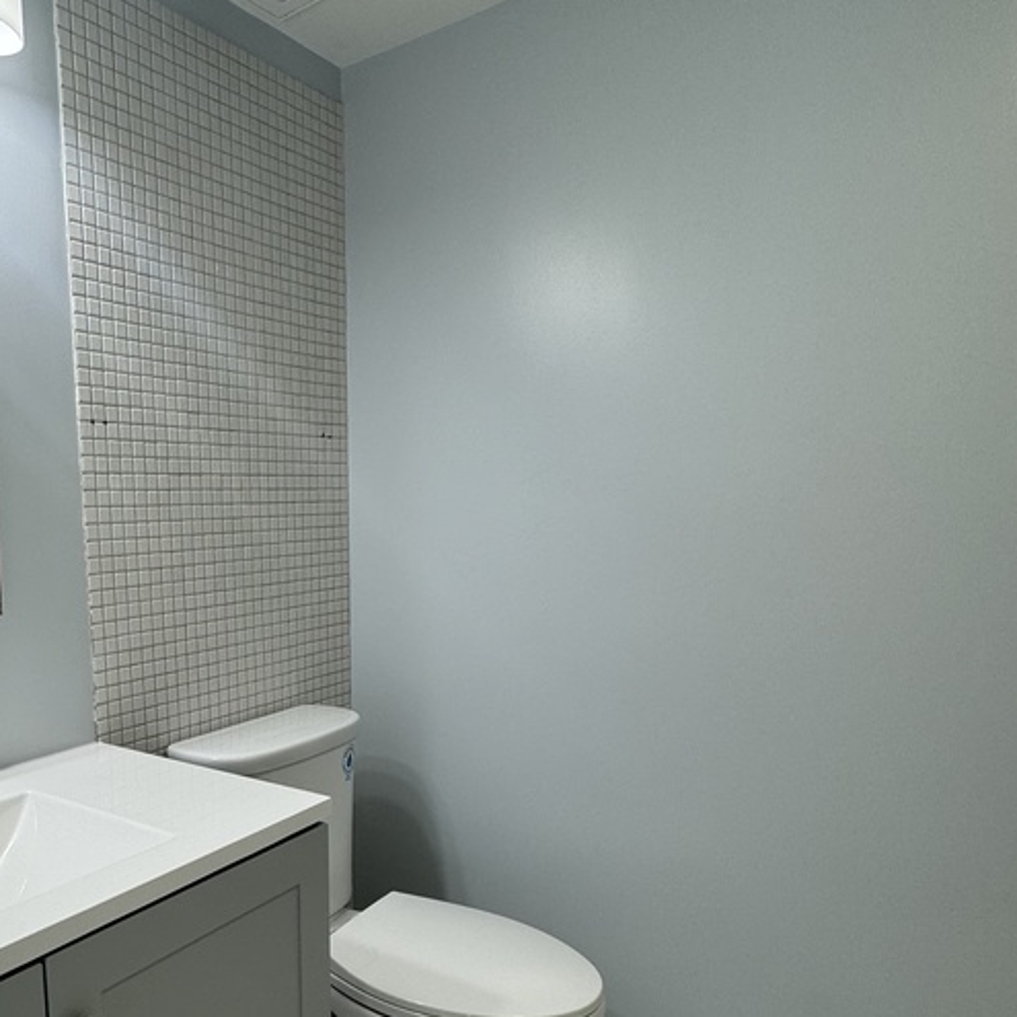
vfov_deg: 58.1
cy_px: 651
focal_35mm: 27
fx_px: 897
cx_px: 267
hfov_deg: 56.5
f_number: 2.2
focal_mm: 2.22
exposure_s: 1/120
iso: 64
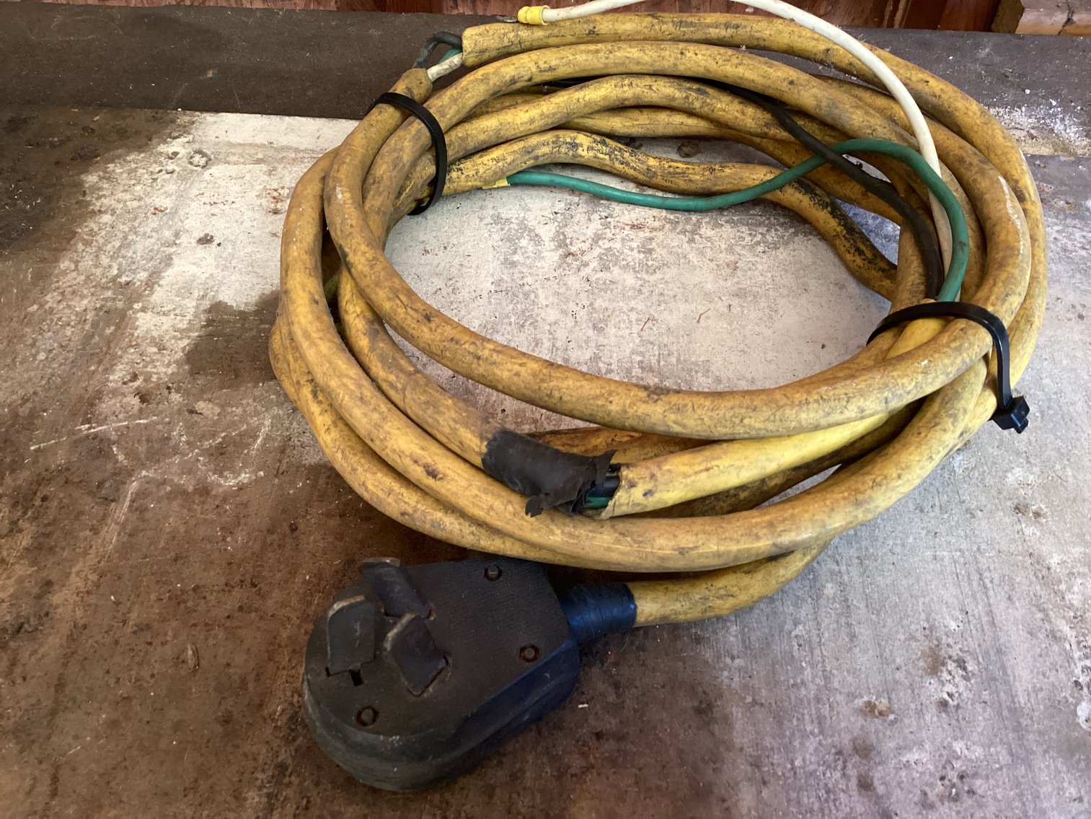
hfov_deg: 58.3
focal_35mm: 31
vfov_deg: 45.4
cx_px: 546
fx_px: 977
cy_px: 410
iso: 320
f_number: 2.4
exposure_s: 1/50
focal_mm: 3.3
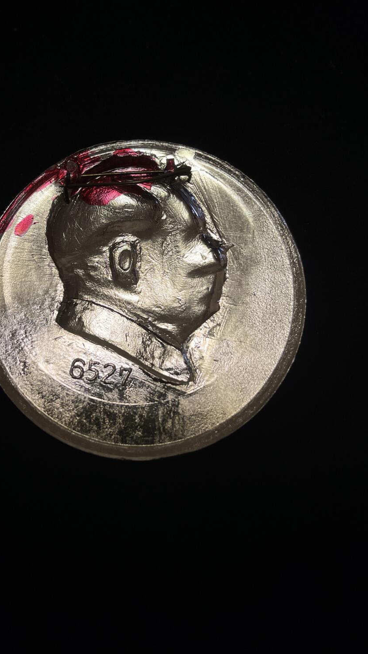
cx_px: 154
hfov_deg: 35.6
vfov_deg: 59.3
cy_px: 290
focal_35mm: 33
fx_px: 572
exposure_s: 1/211
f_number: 1.6
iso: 40
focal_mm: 5.1
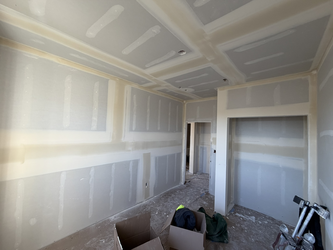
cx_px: 166
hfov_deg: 102.1
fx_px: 135
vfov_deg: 85.7
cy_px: 125
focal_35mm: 14
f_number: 2.2
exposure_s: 1/121
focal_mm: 2.22
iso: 160
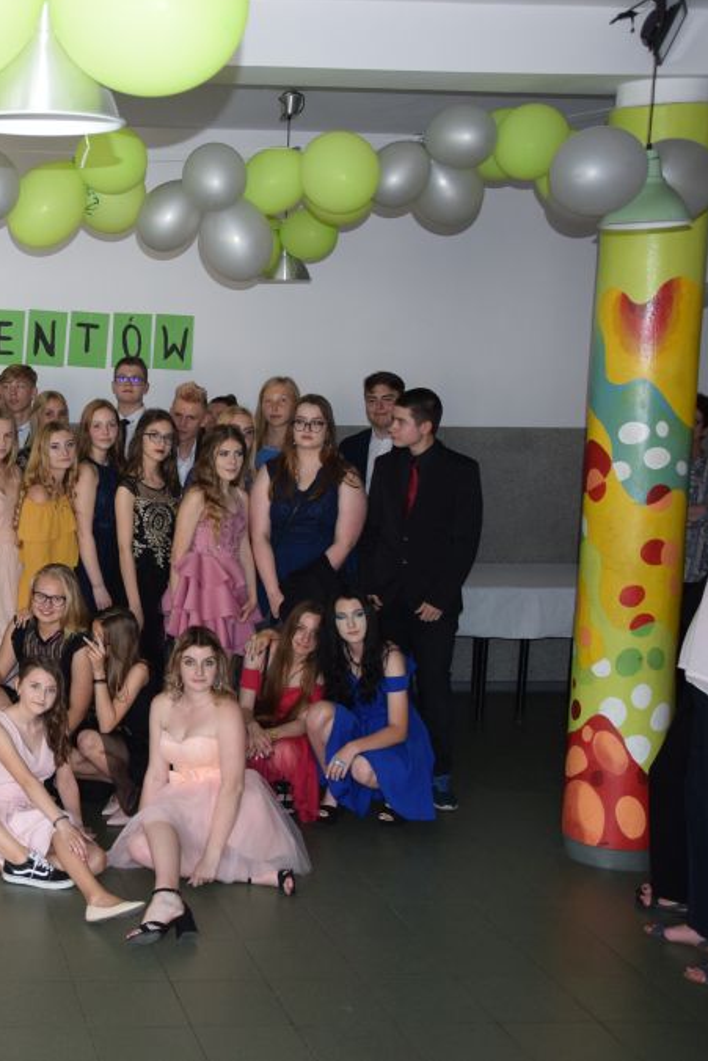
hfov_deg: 25.0
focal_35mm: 50
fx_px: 1474
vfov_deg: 39.6
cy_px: 528
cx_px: -82
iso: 800
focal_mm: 22
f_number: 4
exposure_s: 1/60
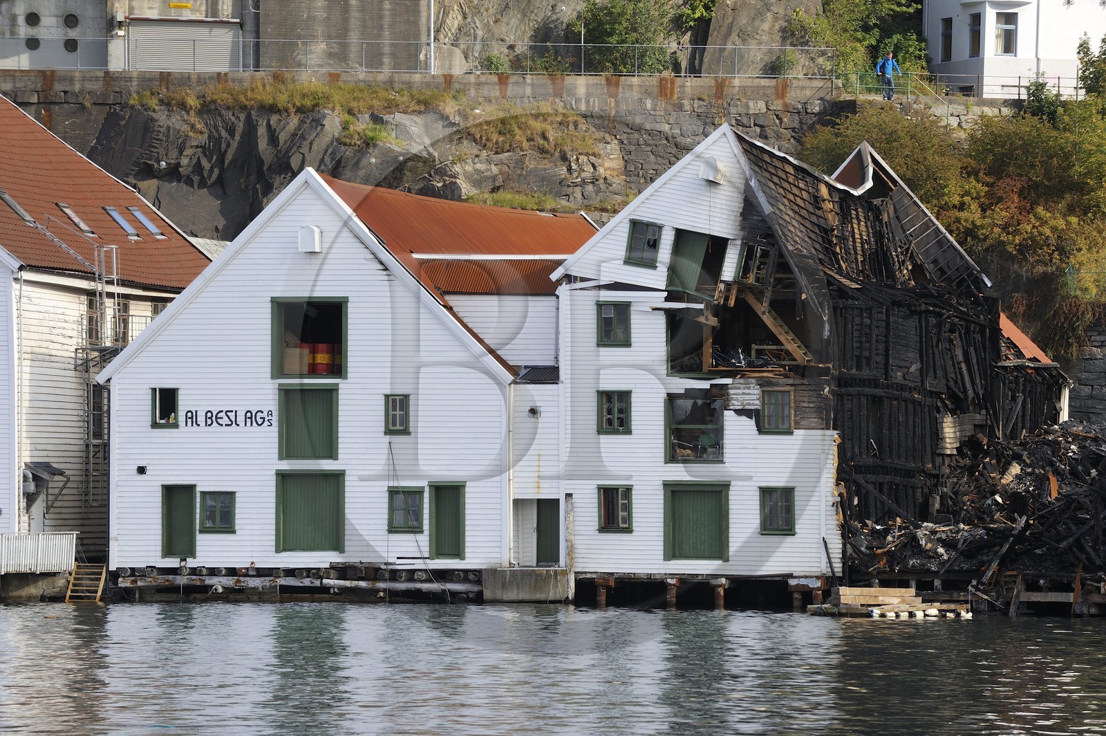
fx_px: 6139
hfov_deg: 10.3
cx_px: 553
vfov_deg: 6.9
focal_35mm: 200
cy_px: 368
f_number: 10
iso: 200
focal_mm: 200
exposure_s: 1/160
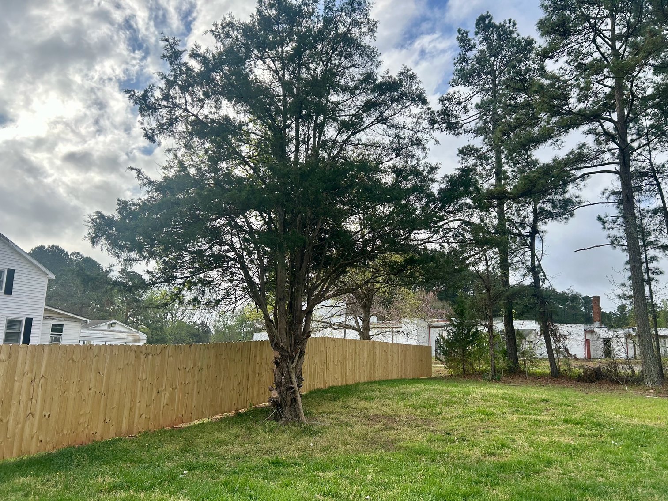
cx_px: 334
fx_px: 502
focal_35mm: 26
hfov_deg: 67.3
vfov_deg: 53.1
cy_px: 250
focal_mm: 5.7
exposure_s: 1/2457
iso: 50
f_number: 1.5
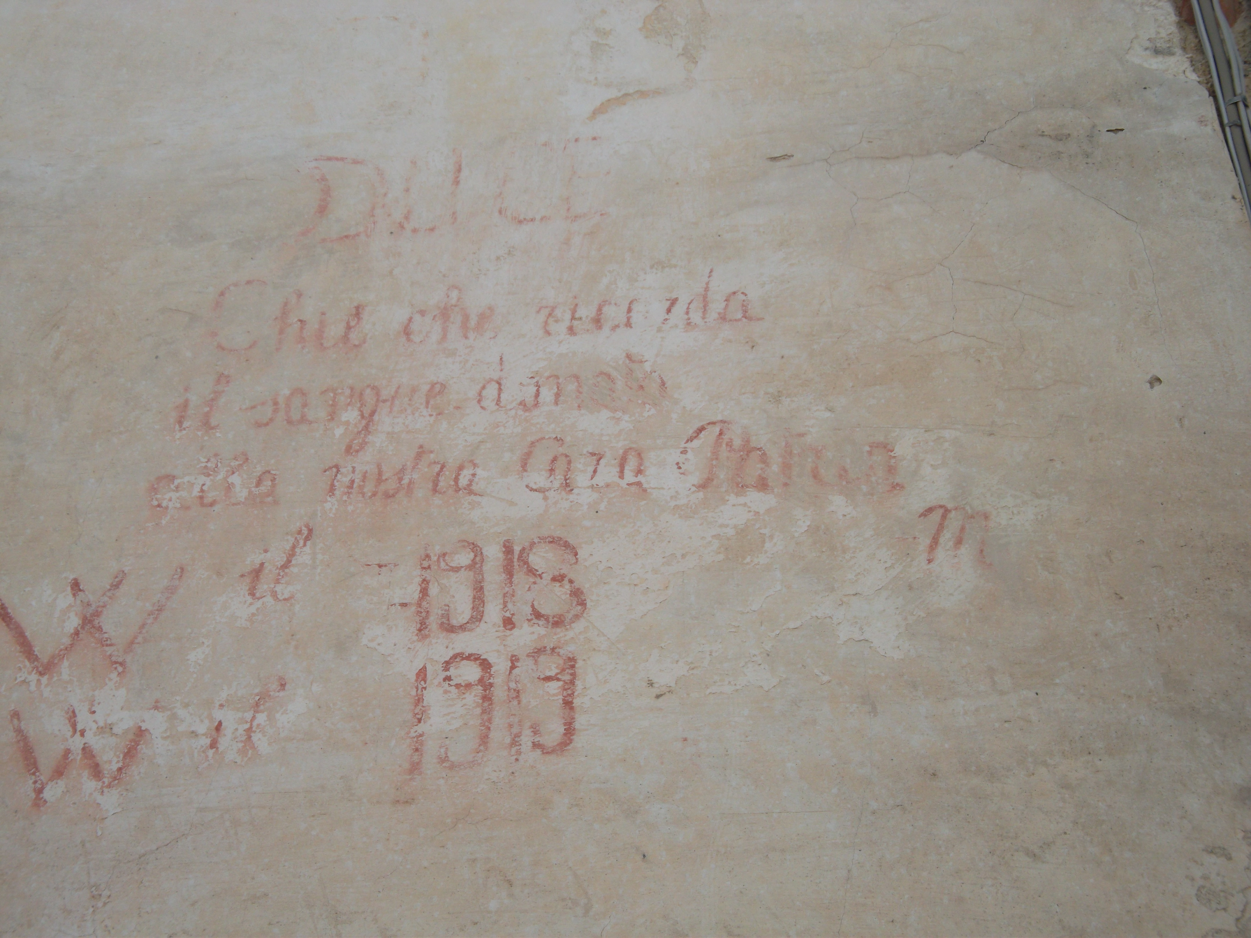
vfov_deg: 23.3
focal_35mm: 63
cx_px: 626
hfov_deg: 30.7
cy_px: 469
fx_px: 2277
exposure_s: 1/220
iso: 80
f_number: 5.6
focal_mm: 11.2
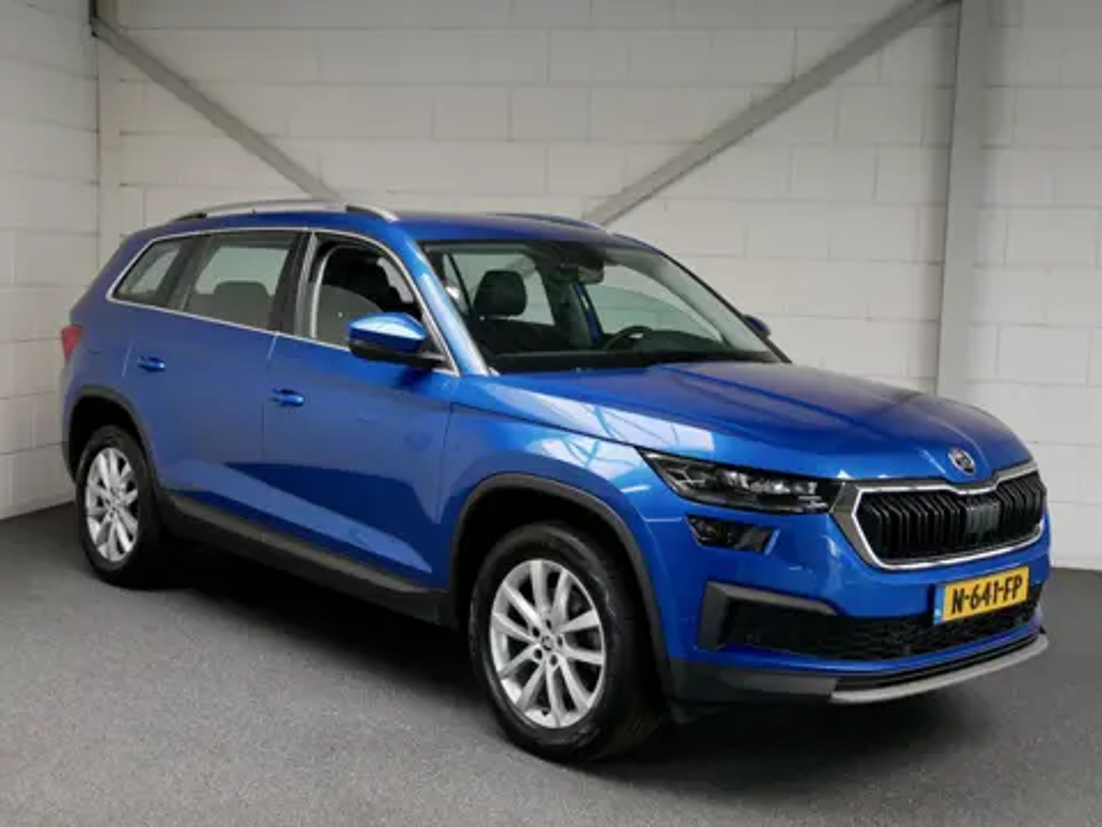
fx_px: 1337
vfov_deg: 34.3
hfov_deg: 44.8
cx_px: 551
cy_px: 414
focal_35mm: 42
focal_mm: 21
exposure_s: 1/125
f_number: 4
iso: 1250
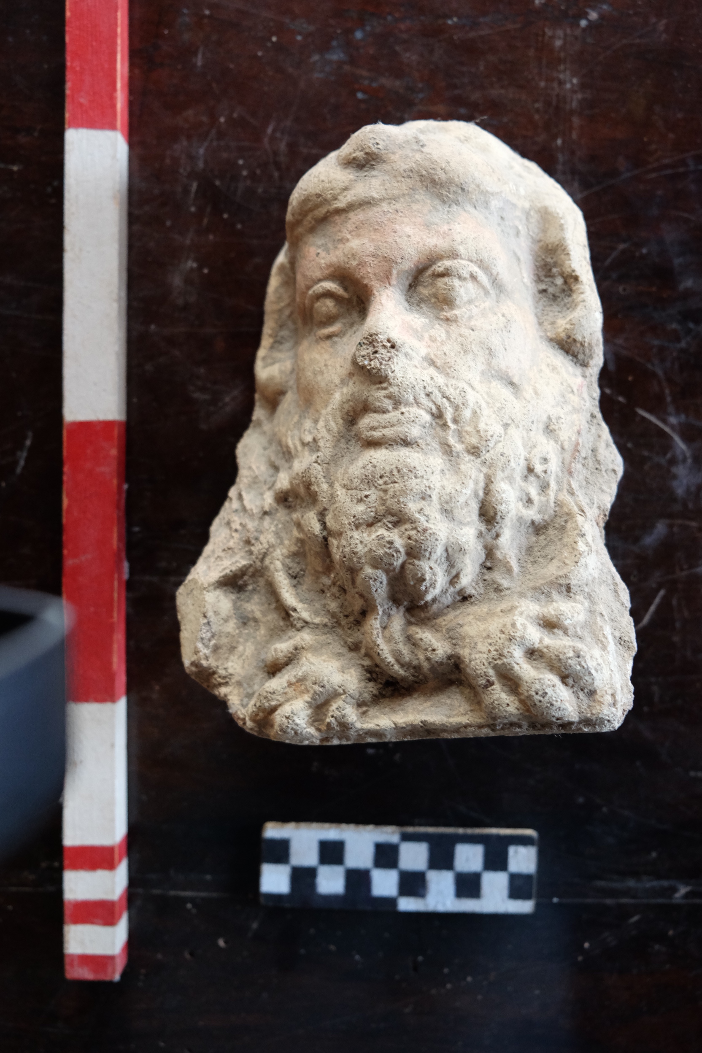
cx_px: 351
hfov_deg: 36.9
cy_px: 526
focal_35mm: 36
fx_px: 1053
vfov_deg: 53.1
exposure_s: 1/45
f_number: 3.2
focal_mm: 24.3
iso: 1600
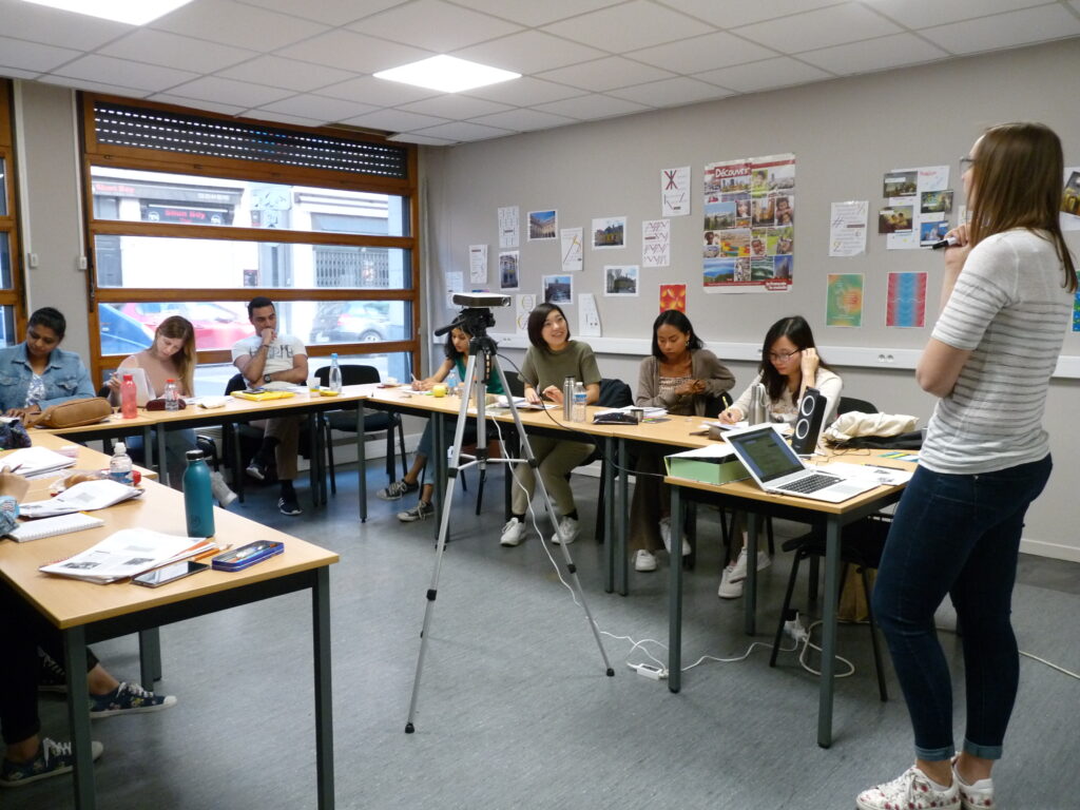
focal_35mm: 27
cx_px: 540
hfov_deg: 65.3
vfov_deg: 51.4
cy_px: 405
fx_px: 842
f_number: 2.8
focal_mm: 4.8
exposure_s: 1/30
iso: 320
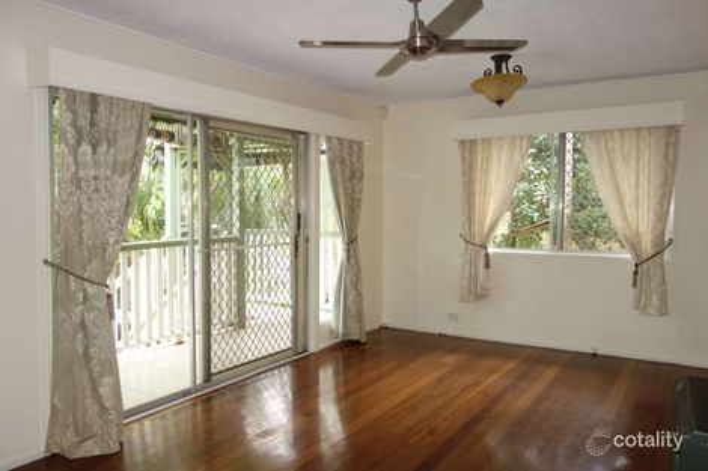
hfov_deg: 65.5
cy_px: 236
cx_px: 354
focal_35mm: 28
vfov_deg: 46.4
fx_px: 550
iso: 125
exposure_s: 1/100
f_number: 2
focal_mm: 10.4
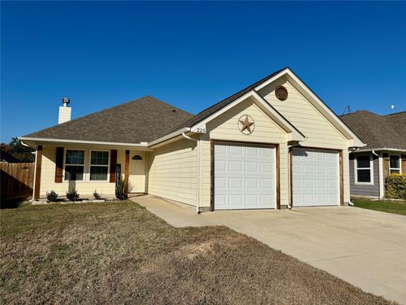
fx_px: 281
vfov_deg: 56.8
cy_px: 152
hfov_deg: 71.6
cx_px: 203
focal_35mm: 24
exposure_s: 1/14286
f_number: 1.78
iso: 80
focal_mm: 6.76
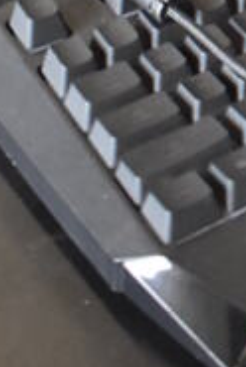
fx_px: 1358
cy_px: -386
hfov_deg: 10.0
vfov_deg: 13.1
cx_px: 389
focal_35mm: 133
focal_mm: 18
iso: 2000
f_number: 3.5
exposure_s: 1/125
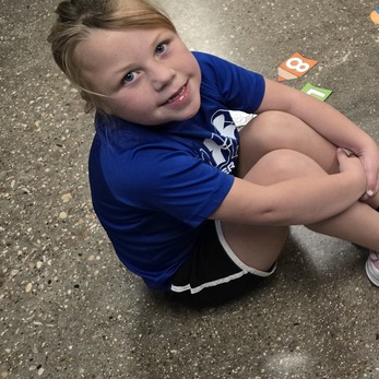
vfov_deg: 27.7
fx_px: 743
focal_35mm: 60
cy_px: 51
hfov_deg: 26.2
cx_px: 427
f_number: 1.8
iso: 200
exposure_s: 1/120
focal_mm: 5.4
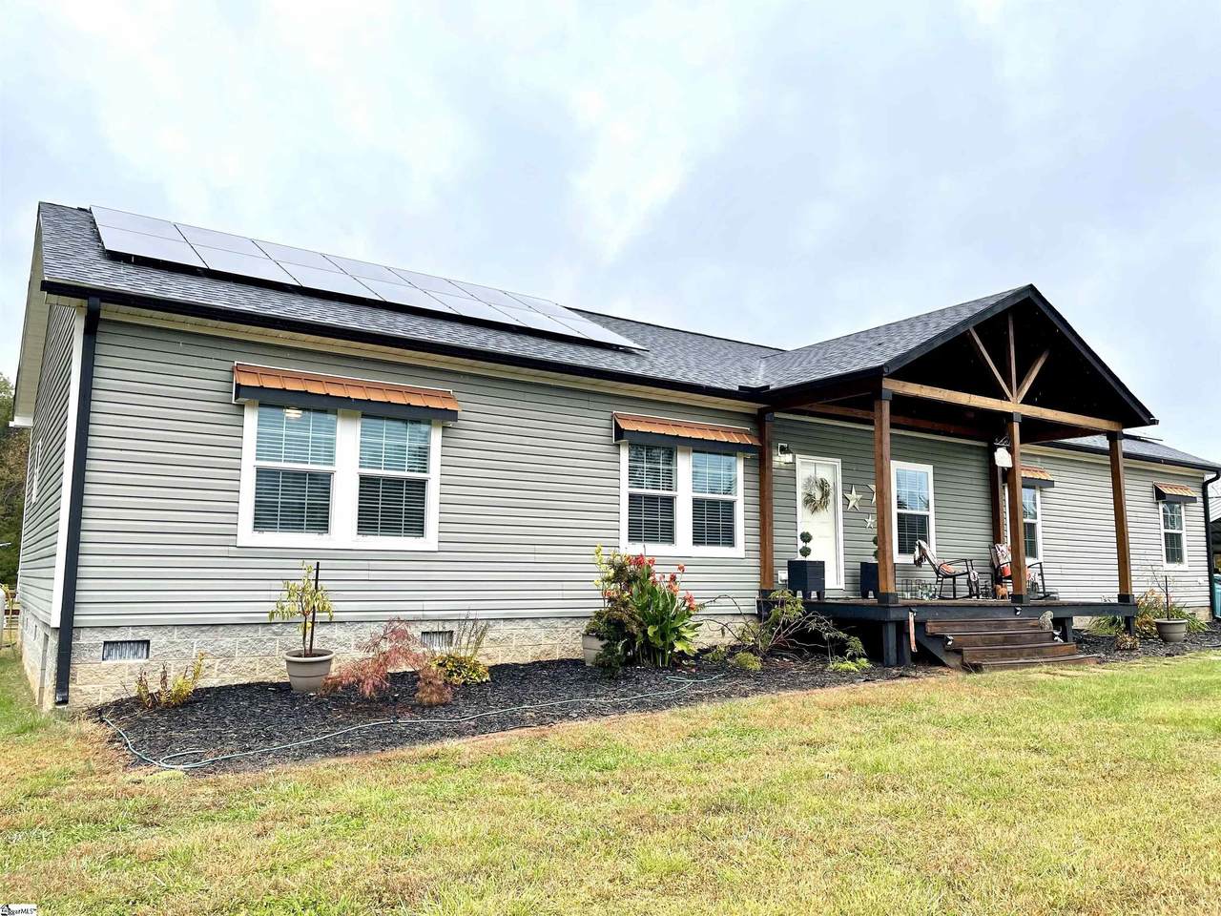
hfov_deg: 69.4
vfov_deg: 54.9
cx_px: 610
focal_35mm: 25
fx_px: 882
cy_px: 458
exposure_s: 1/775
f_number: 1.6
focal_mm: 5.1
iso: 32
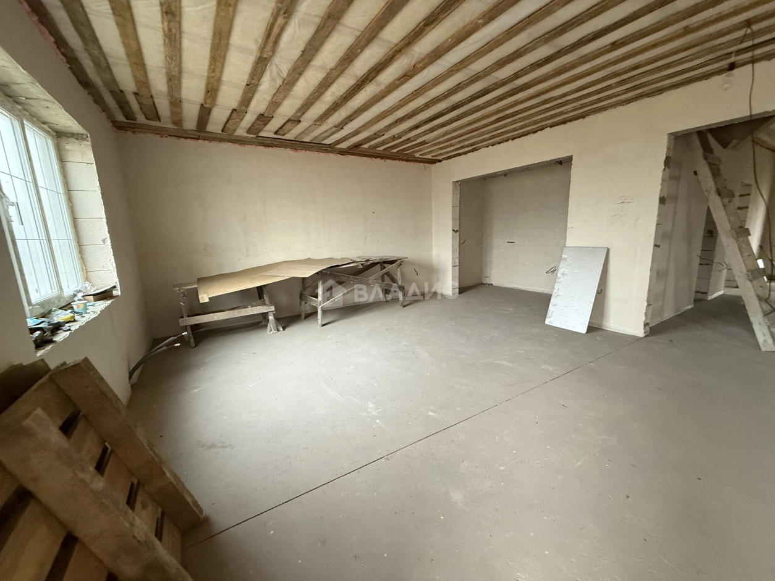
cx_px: 388
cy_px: 290
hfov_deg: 102.1
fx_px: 313
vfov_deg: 85.7
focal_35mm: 14
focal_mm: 2.22
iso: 500
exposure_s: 1/60
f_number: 2.2
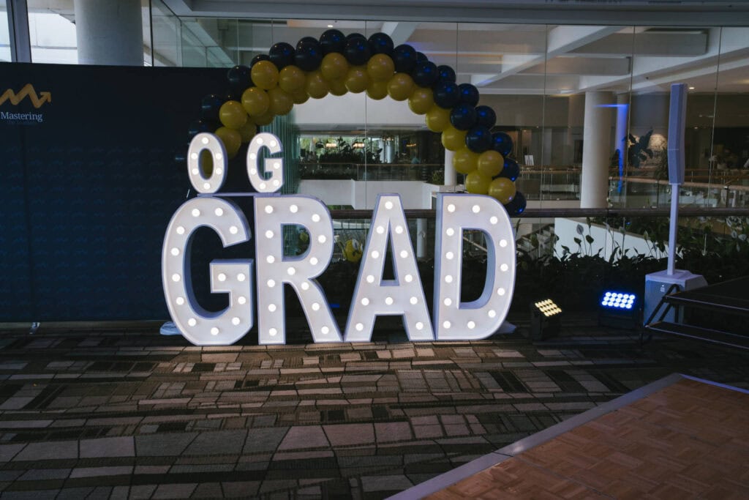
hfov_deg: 57.2
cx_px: 374
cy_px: 250
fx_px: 687
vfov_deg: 40.0
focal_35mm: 33
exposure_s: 1/40
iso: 500
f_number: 7.1
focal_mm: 33
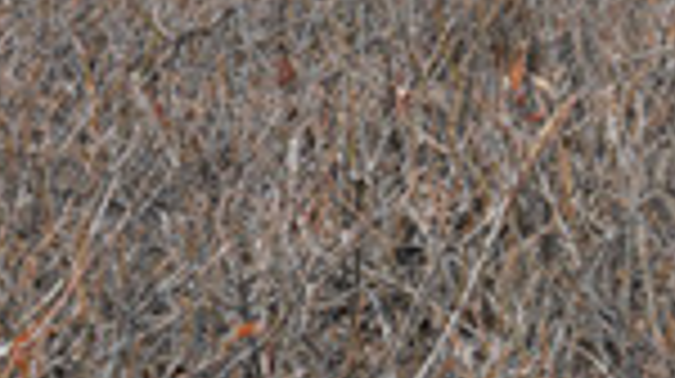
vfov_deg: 7.6
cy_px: 554
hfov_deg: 12.5
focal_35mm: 157
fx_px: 2809
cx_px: 1206
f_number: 7.1
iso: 200
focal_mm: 25
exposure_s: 1/200
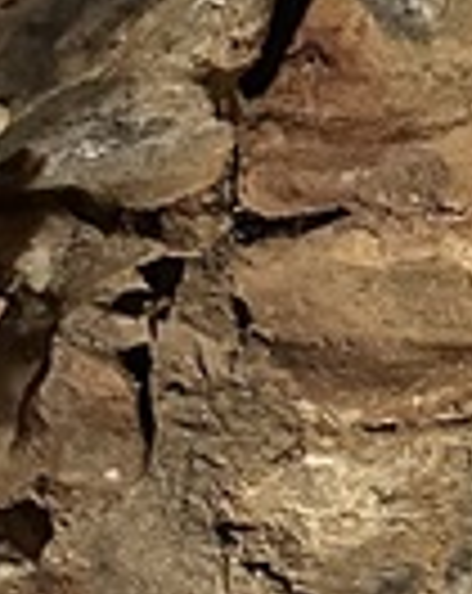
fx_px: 3189
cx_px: 1636
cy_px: 688
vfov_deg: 10.5
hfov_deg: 7.1
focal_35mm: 182
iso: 800
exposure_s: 1/40
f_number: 1.78
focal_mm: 6.86
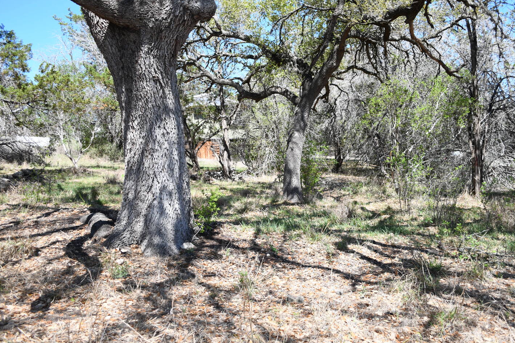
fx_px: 443
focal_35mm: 31
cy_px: 166
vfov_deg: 42.3
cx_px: 283
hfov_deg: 60.2
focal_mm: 18
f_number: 3.5
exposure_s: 1/250
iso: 64
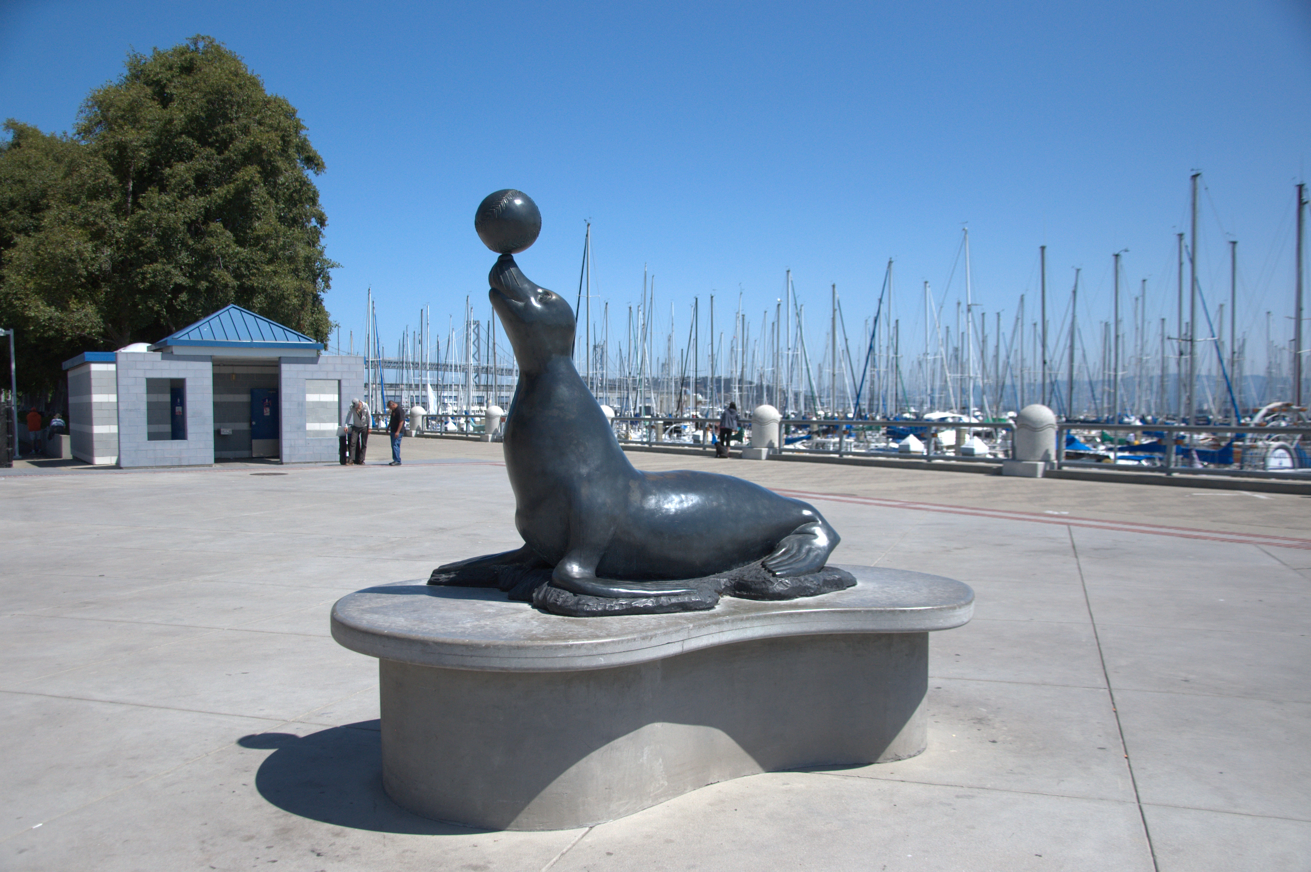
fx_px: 1146
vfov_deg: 41.7
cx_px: 656
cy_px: 436
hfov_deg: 59.5
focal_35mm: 32
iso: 200
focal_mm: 21
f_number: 4
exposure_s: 1/4000
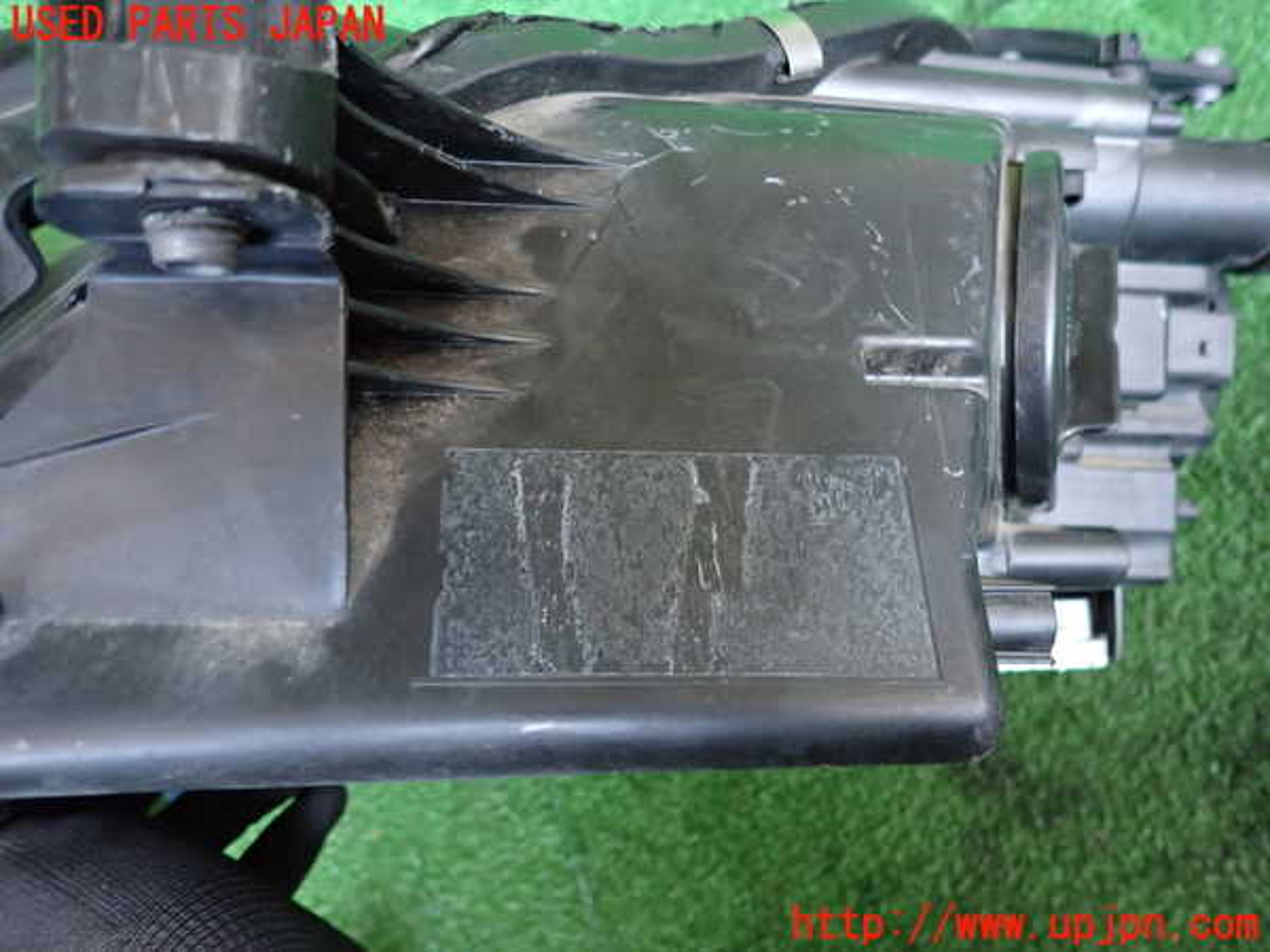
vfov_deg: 54.9
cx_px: 635
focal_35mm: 25
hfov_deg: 69.4
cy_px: 476
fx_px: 917
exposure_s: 1/30
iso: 400
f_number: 2
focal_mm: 4.5
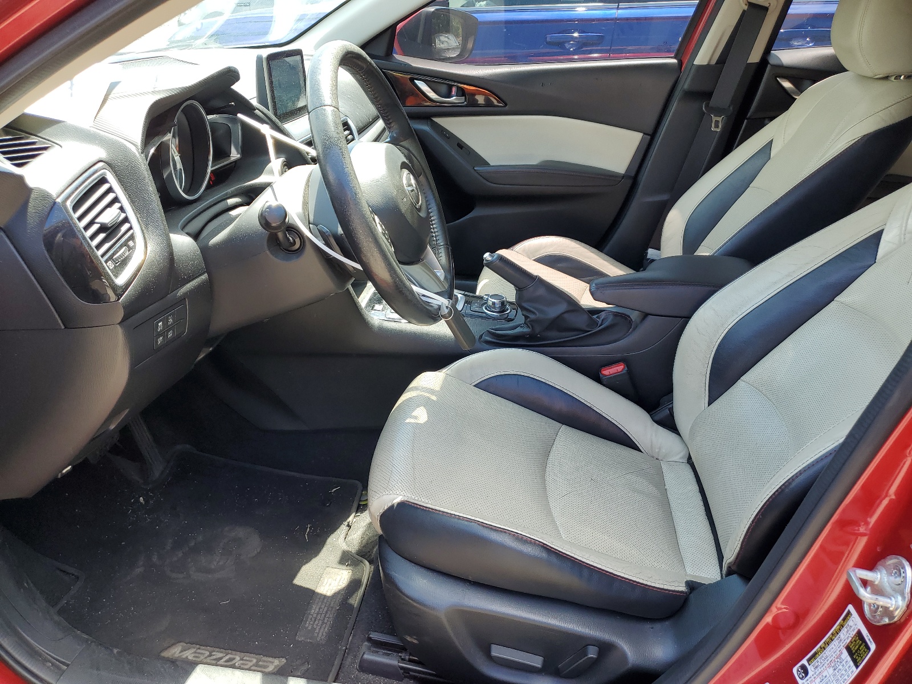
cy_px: 342
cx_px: 456
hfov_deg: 67.3
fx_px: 685
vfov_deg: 53.1
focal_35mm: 26
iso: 50
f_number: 1.5
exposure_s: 1/270
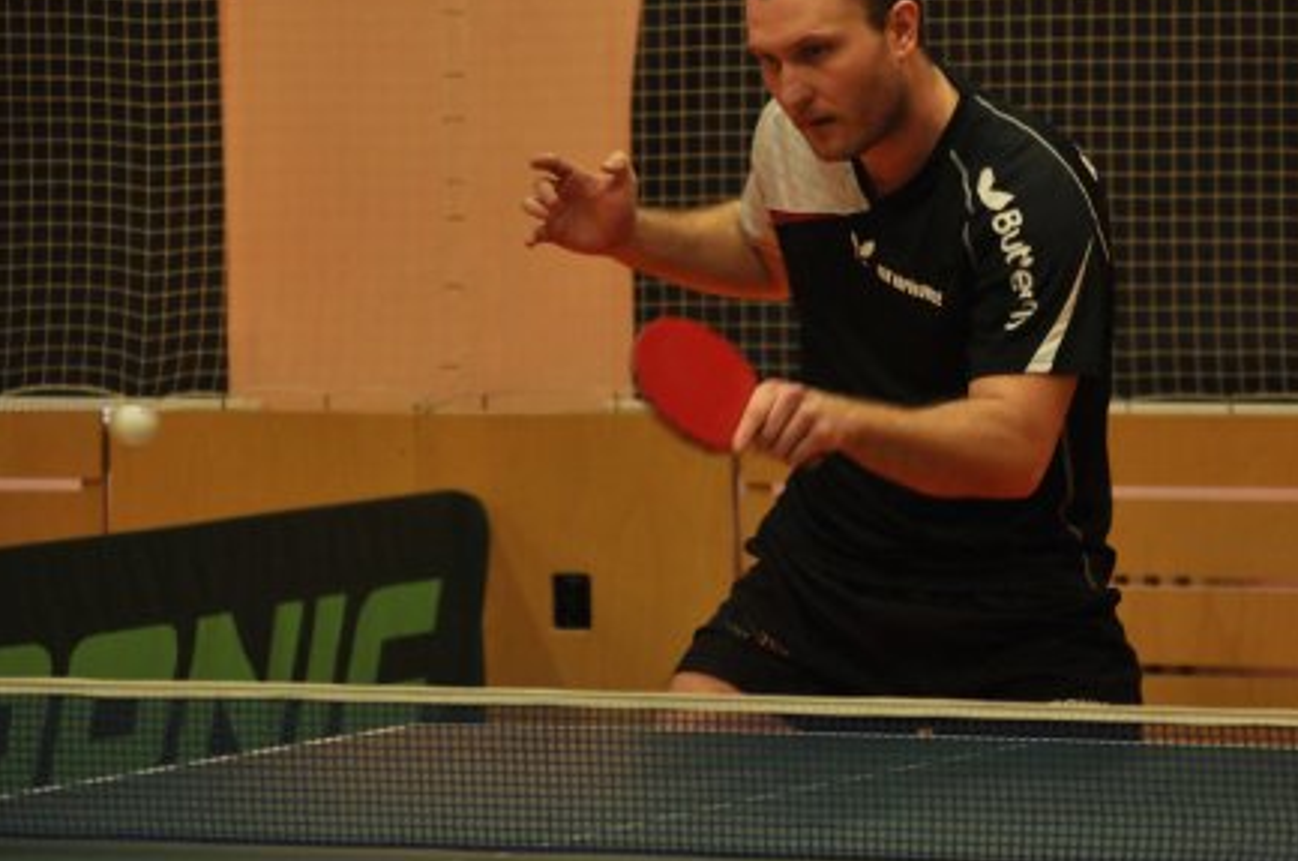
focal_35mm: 221
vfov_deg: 6.2
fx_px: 7954
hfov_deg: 9.3
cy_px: 362
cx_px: 797
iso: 1600
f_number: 6.3
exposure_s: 1/160
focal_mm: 116
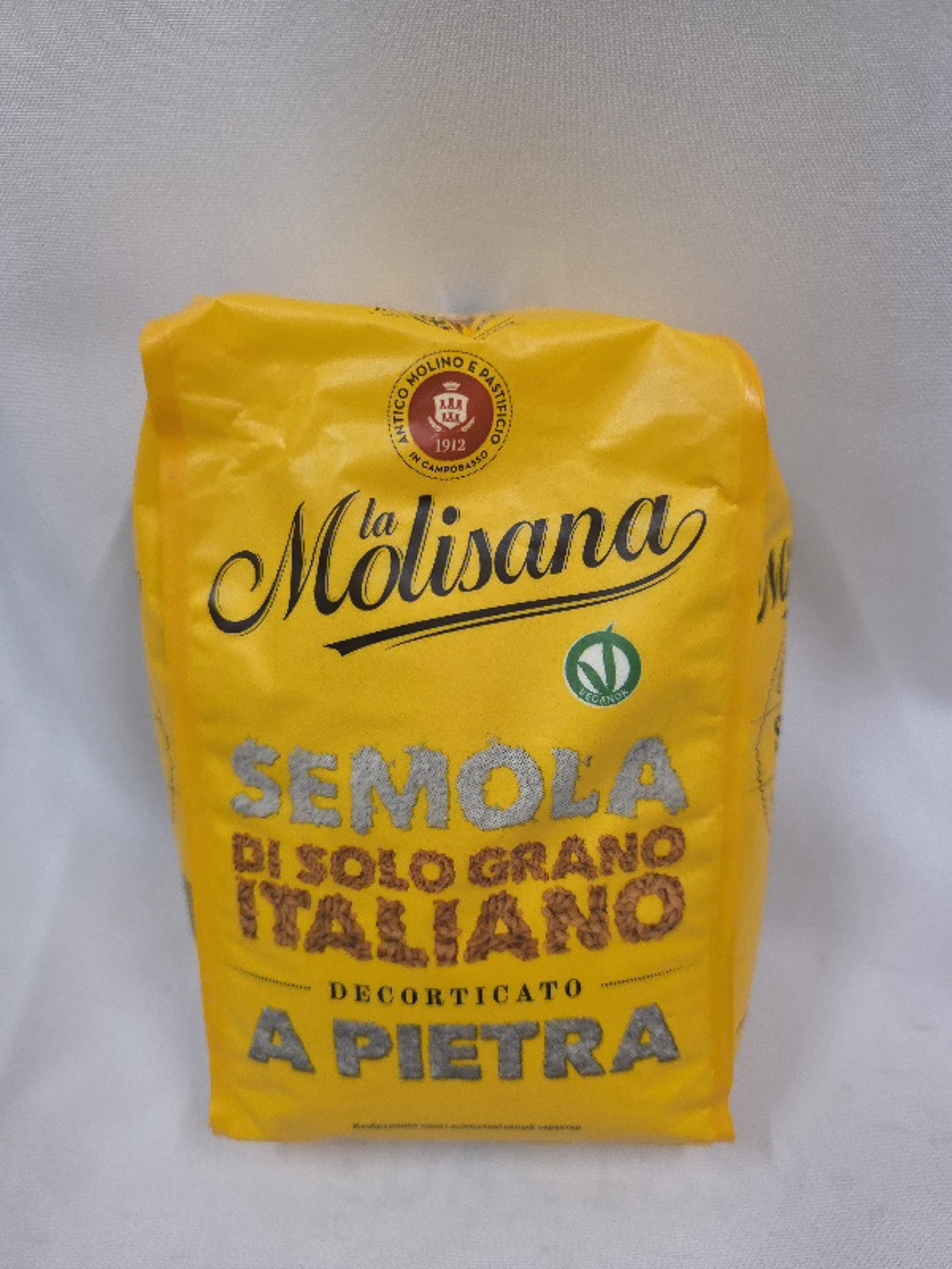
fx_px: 843
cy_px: 634
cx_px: 476
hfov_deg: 58.9
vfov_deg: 73.9
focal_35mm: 23
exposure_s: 1/101
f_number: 1.7
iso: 400
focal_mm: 6.3
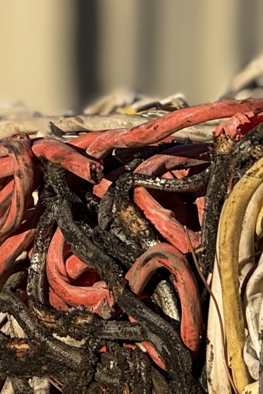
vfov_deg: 4.5
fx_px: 5028
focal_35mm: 459
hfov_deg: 3.0
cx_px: -252
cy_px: 389
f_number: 2.8
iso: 50
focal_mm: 15.66
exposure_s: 1/1689
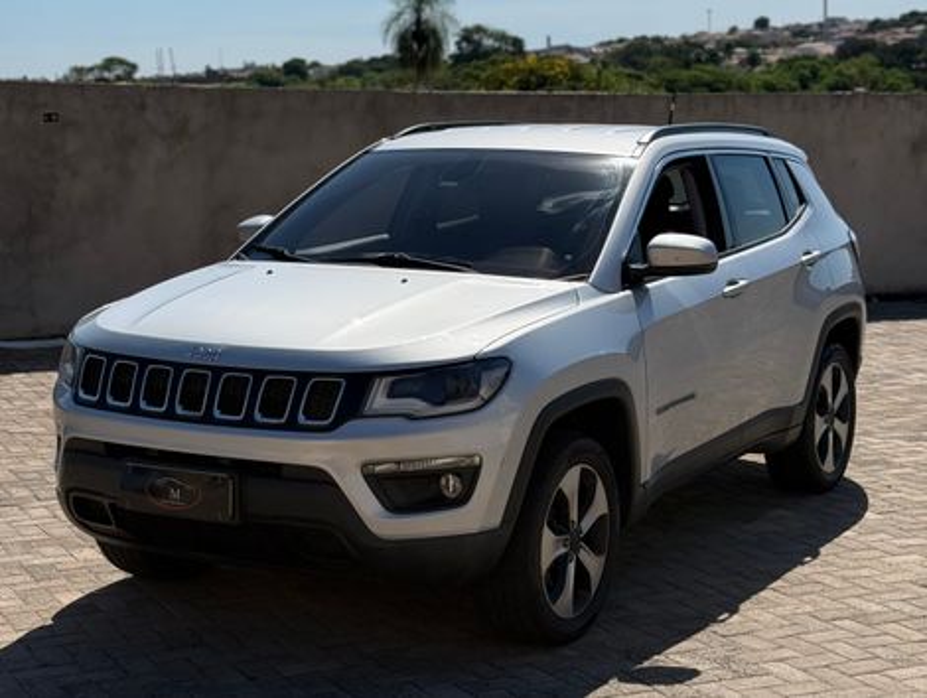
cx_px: 464
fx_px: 1287
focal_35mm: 48
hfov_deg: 39.6
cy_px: 349
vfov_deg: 30.3
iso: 64
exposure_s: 1/9901
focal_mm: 6.76
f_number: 1.78
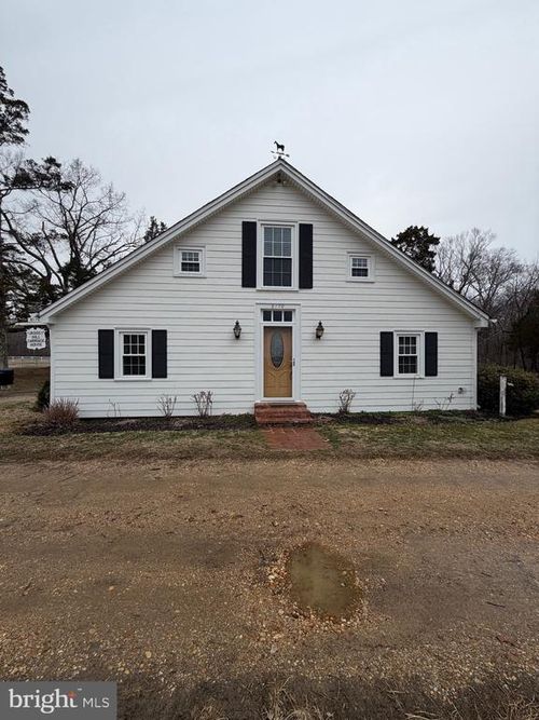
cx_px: 270
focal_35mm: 14
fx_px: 291
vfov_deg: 102.1
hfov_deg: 85.7
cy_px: 360
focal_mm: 2.22
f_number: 2.2
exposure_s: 1/506
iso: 40
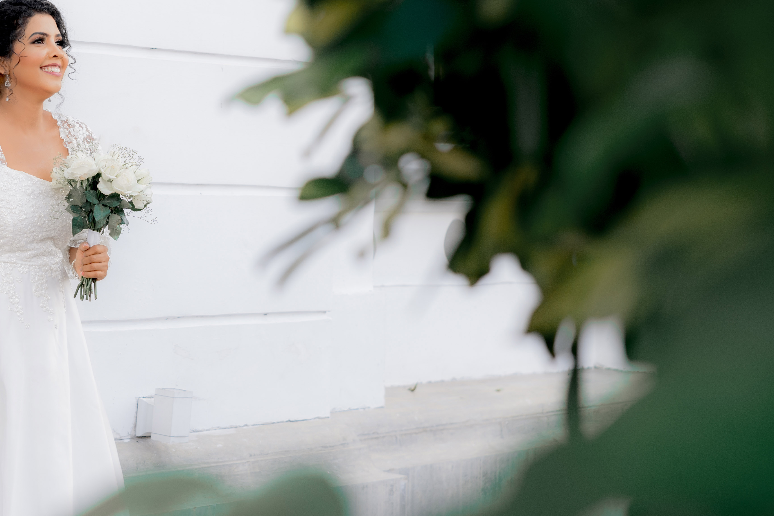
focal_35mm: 87
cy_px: 165
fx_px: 1870
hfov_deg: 22.9
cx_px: 121
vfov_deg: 15.7
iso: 400
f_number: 3.2
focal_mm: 50
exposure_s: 1/250
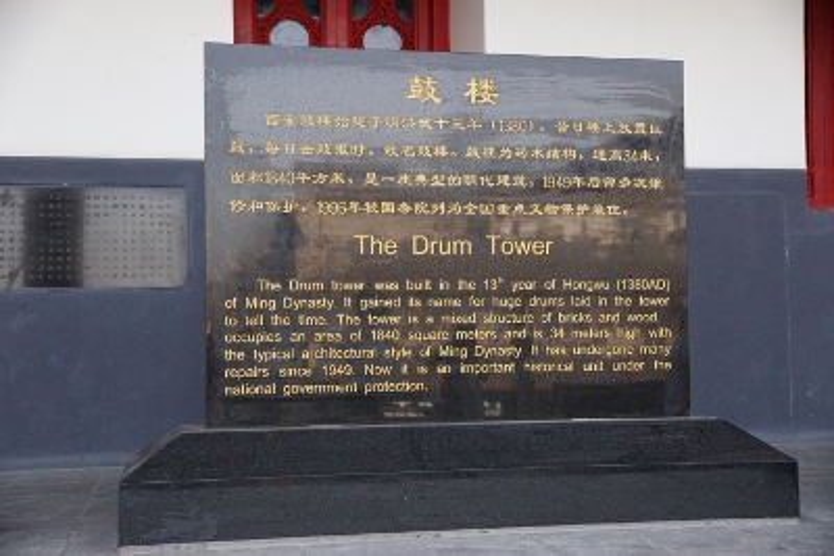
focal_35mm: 52
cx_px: 417
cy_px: 278
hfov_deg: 37.8
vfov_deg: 25.8
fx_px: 1217
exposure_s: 1/2000
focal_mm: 35
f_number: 4.5
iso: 3200
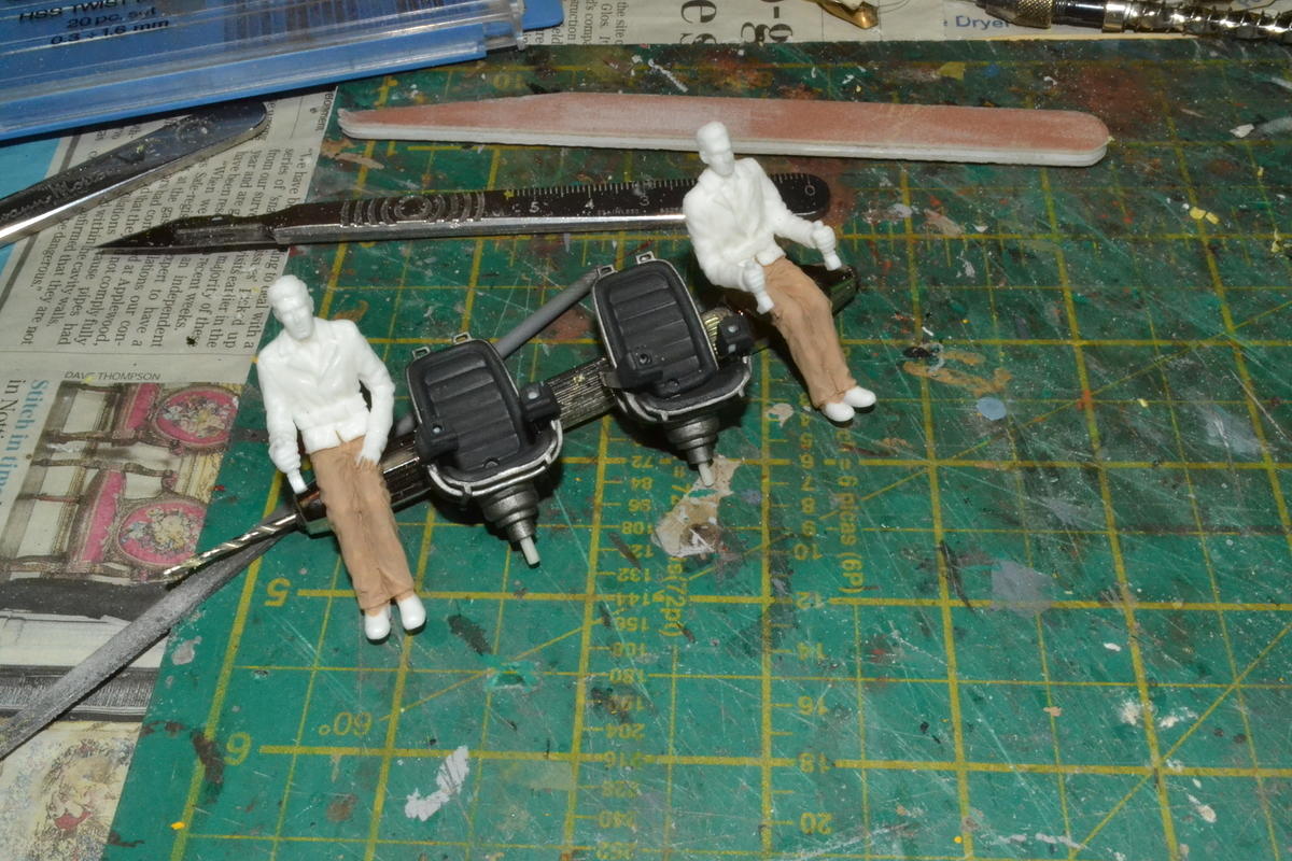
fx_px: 1507
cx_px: 646
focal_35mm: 42
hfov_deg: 46.4
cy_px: 430
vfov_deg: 31.9
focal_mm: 28
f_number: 29
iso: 3200
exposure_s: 1/60
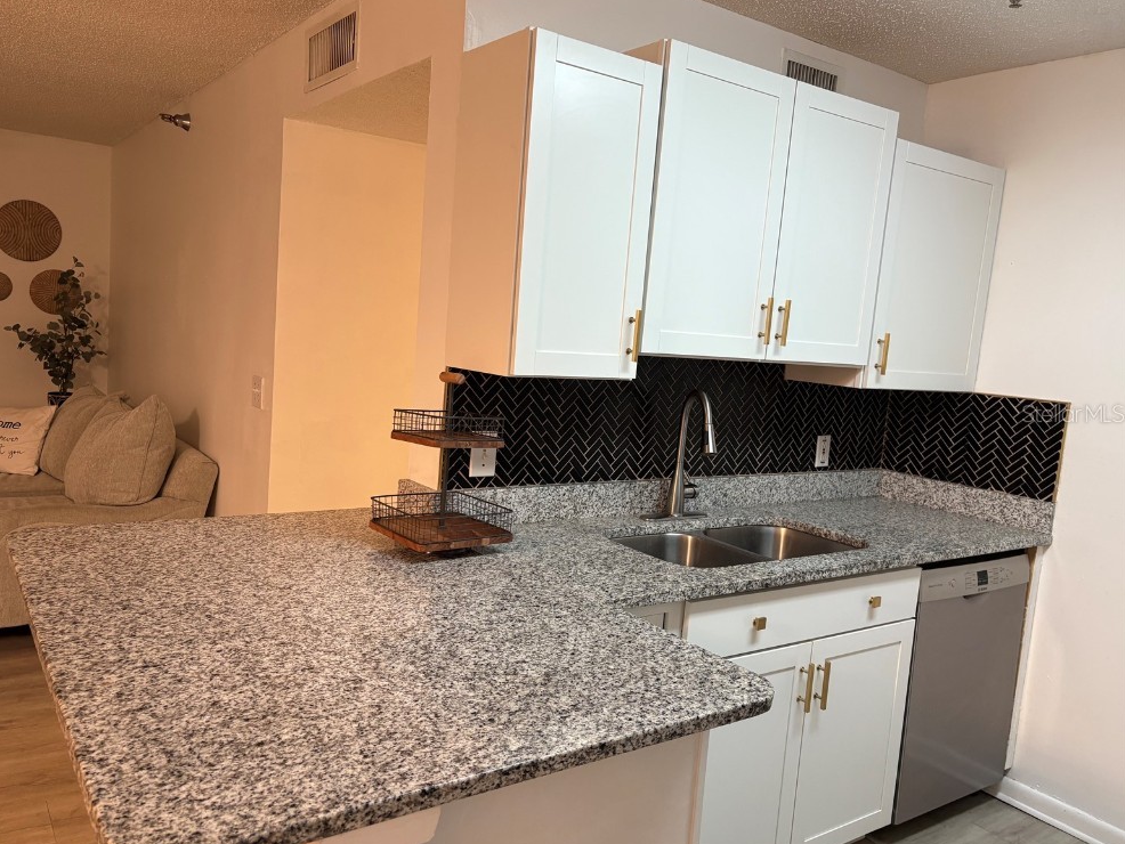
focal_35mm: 27
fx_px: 878
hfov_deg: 65.3
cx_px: 545
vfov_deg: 51.4
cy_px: 413
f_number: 1.6
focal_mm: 5.96
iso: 125
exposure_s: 1/60
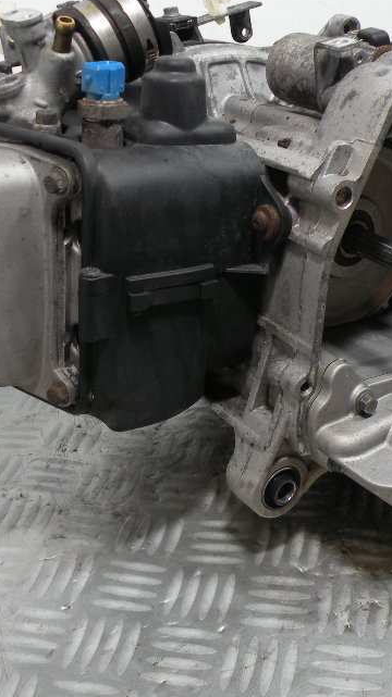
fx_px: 870
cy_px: 288
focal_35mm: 47
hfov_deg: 25.4
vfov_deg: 43.6
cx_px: 205
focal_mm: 4.7
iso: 64
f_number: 2.8
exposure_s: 1/63.1
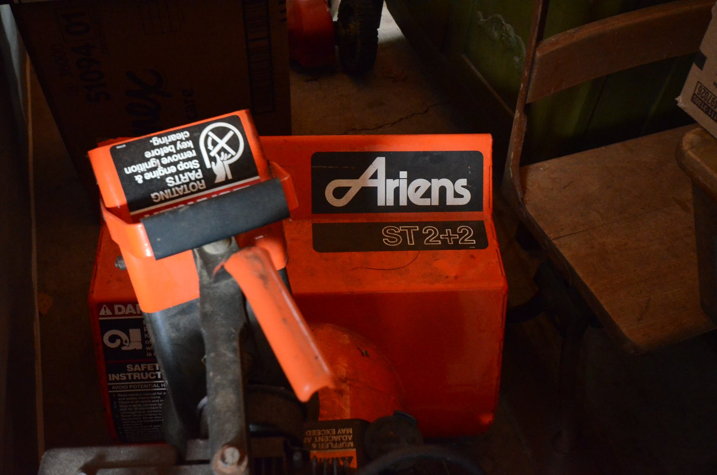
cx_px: 358
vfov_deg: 36.7
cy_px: 238
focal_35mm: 36
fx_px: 715
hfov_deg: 53.2
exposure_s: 1/30
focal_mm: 24
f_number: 6.3
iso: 5000
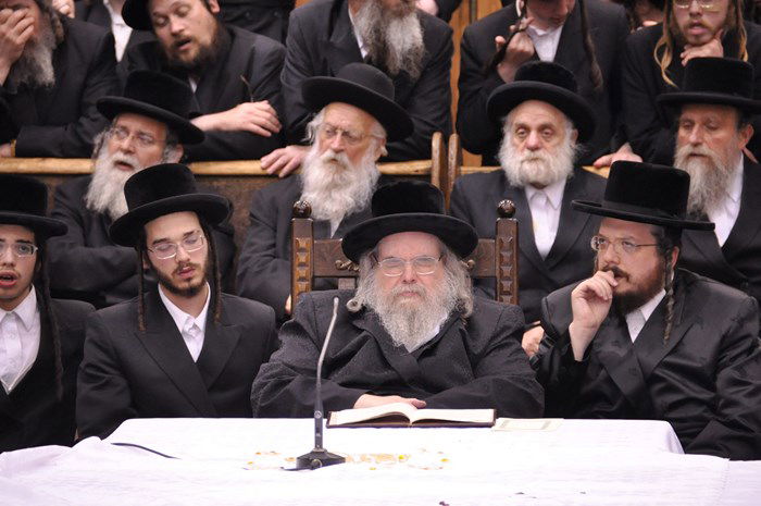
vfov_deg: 3.0
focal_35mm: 450
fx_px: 9501
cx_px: 380
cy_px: 253
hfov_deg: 4.6
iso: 2000
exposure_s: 1/50
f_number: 5.6
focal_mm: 300
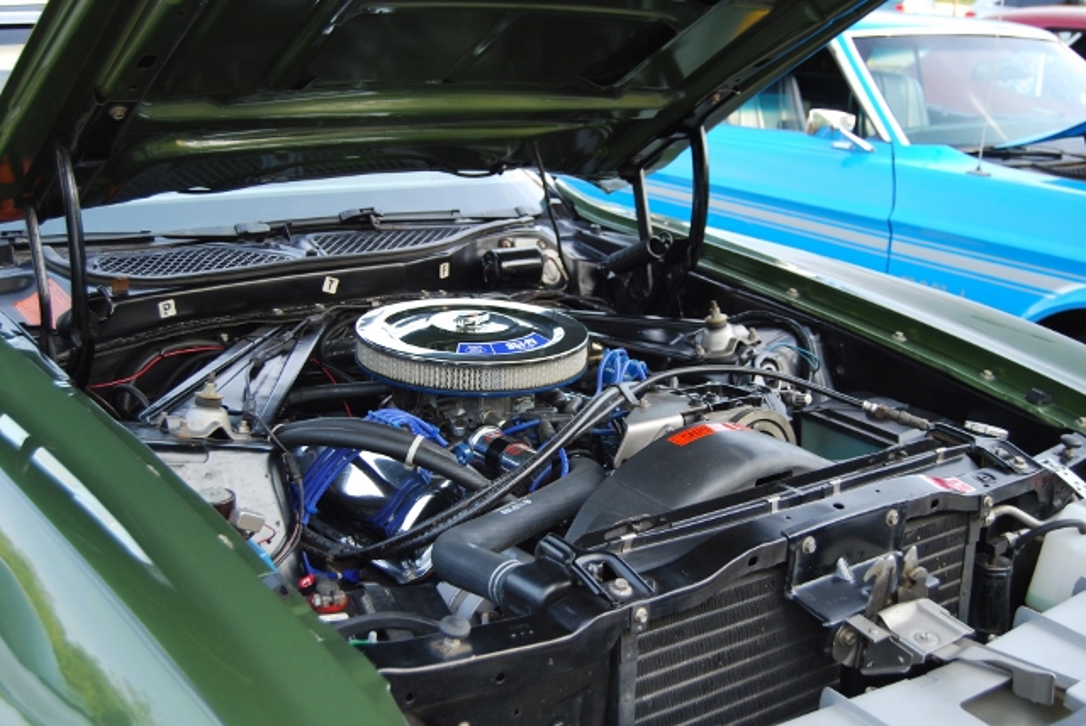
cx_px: 543
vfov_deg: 29.9
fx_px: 1359
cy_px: 363
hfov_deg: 43.6
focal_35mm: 45
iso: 200
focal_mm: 30
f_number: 4.5
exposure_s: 1/80
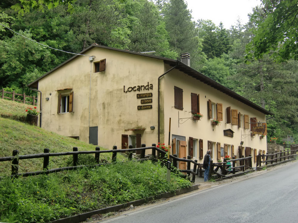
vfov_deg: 36.0
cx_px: 149
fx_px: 344
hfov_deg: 46.8
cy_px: 112
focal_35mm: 40
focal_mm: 7.1
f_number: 3.8
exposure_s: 1/80
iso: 64
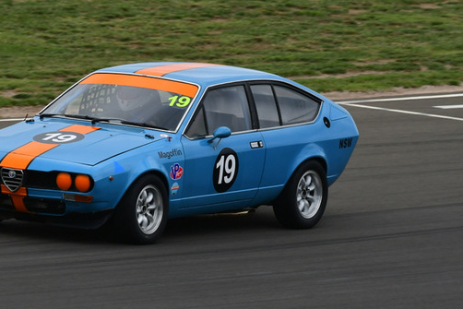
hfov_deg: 2.3
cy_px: 75
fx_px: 11681
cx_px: 132
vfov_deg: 1.5
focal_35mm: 908
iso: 320
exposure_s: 1/640
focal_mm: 380
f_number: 10
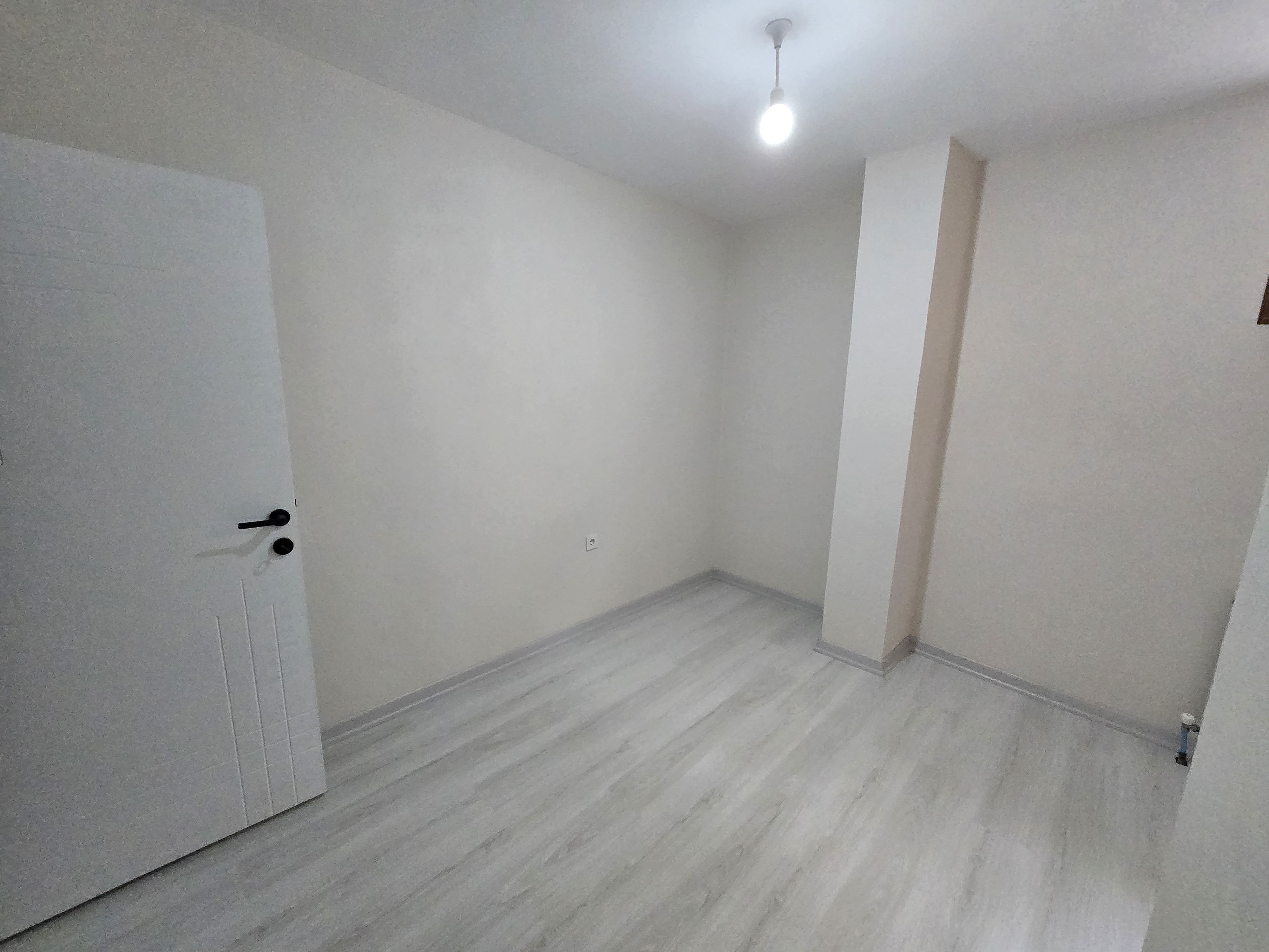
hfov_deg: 106.2
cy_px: 476
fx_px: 477
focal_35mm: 13
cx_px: 634
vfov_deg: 89.9
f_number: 2.2
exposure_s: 1/50
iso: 500
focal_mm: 2.2
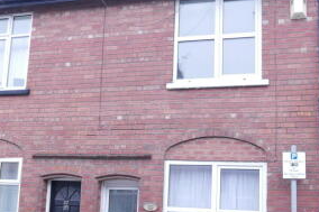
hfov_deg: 41.9
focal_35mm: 47
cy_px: 134
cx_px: 177
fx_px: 416
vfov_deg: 28.5
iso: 800
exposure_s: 1/80
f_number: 2.1
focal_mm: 12.5
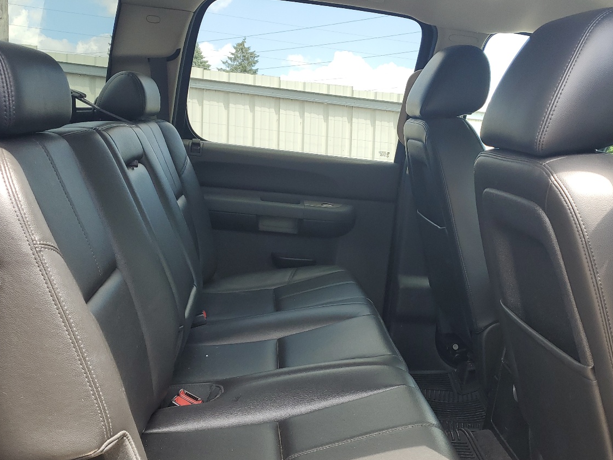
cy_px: 284
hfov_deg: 49.8
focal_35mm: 37
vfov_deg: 38.5
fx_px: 655
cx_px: 368
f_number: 1.5
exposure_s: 1/227
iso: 50
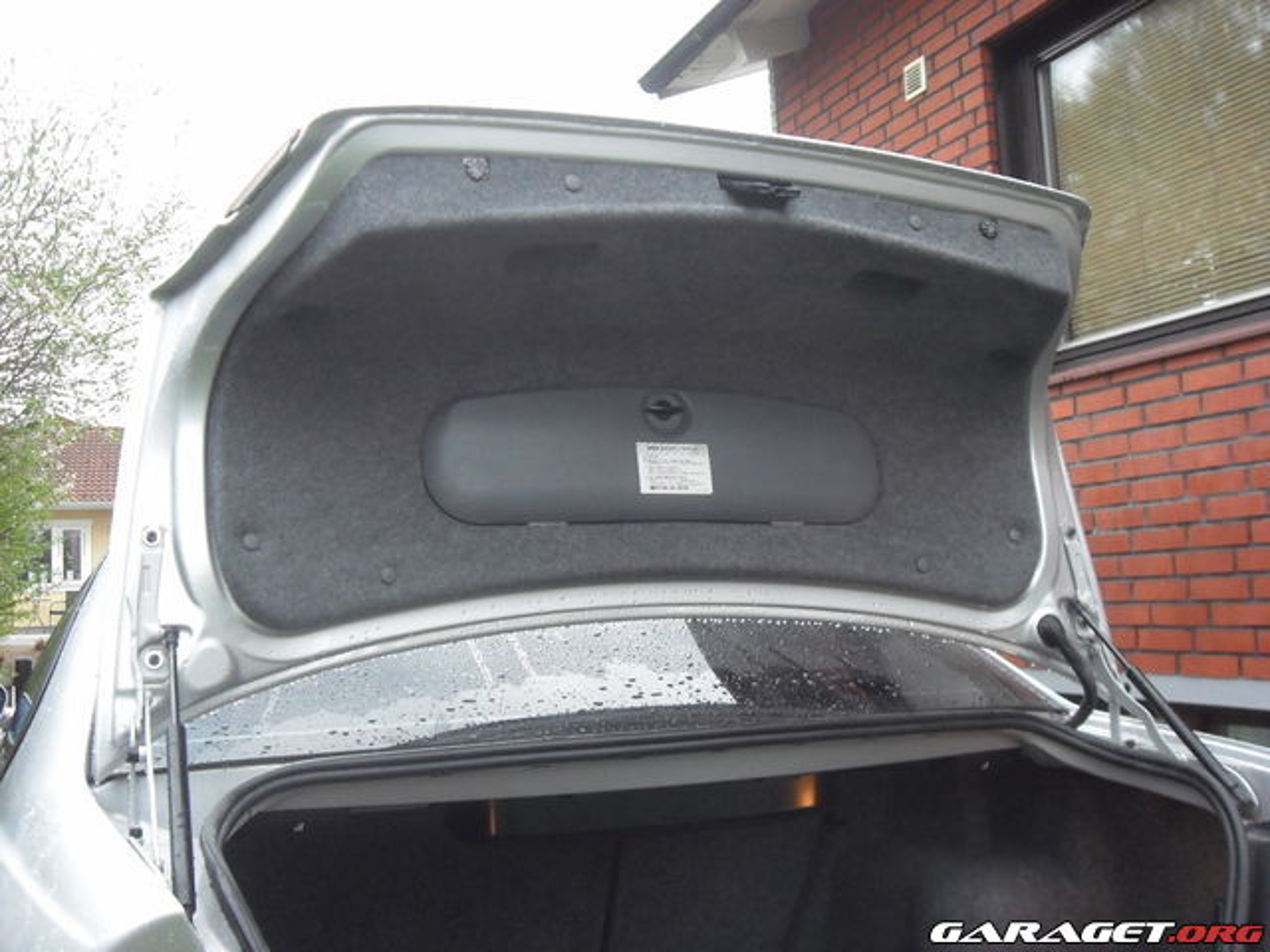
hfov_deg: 50.1
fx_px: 1357
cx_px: 635
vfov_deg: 38.7
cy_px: 476
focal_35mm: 37
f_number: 2.7
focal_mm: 6.2
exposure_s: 1/80
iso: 400
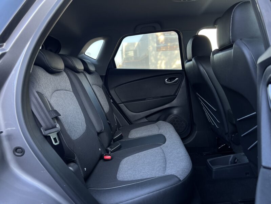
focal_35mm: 26
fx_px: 204
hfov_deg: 67.3
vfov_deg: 53.1
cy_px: 102
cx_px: 136
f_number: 1.5
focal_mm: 5.7
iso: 100
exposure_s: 1/121
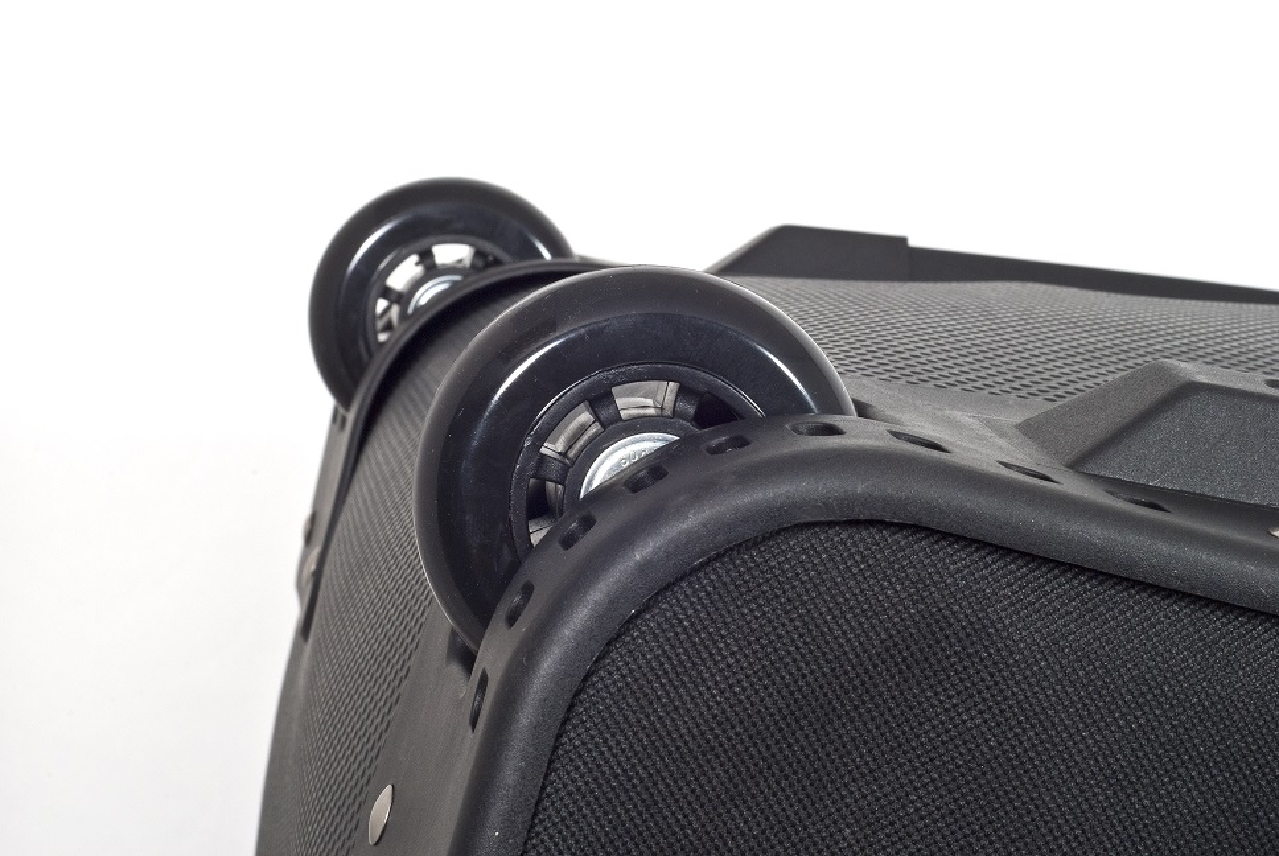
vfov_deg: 18.2
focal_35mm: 75
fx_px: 2668
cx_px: 640
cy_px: 428
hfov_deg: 27.0
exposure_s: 1/160
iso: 100
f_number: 16
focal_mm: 50
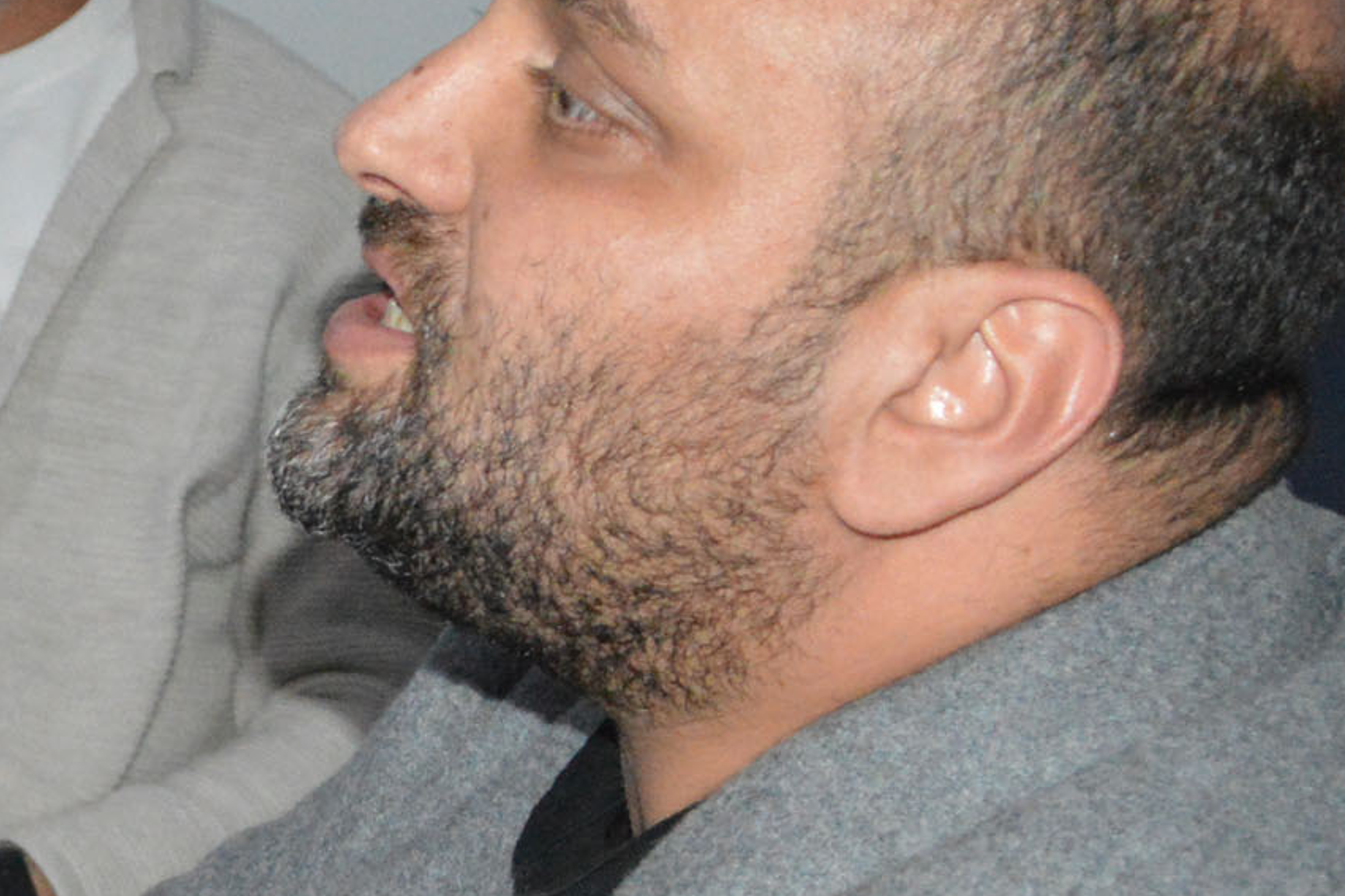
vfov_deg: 15.1
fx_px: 3362
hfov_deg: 19.9
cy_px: 700
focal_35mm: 90
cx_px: -620
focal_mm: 18
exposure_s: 1/60
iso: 3200
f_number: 3.5
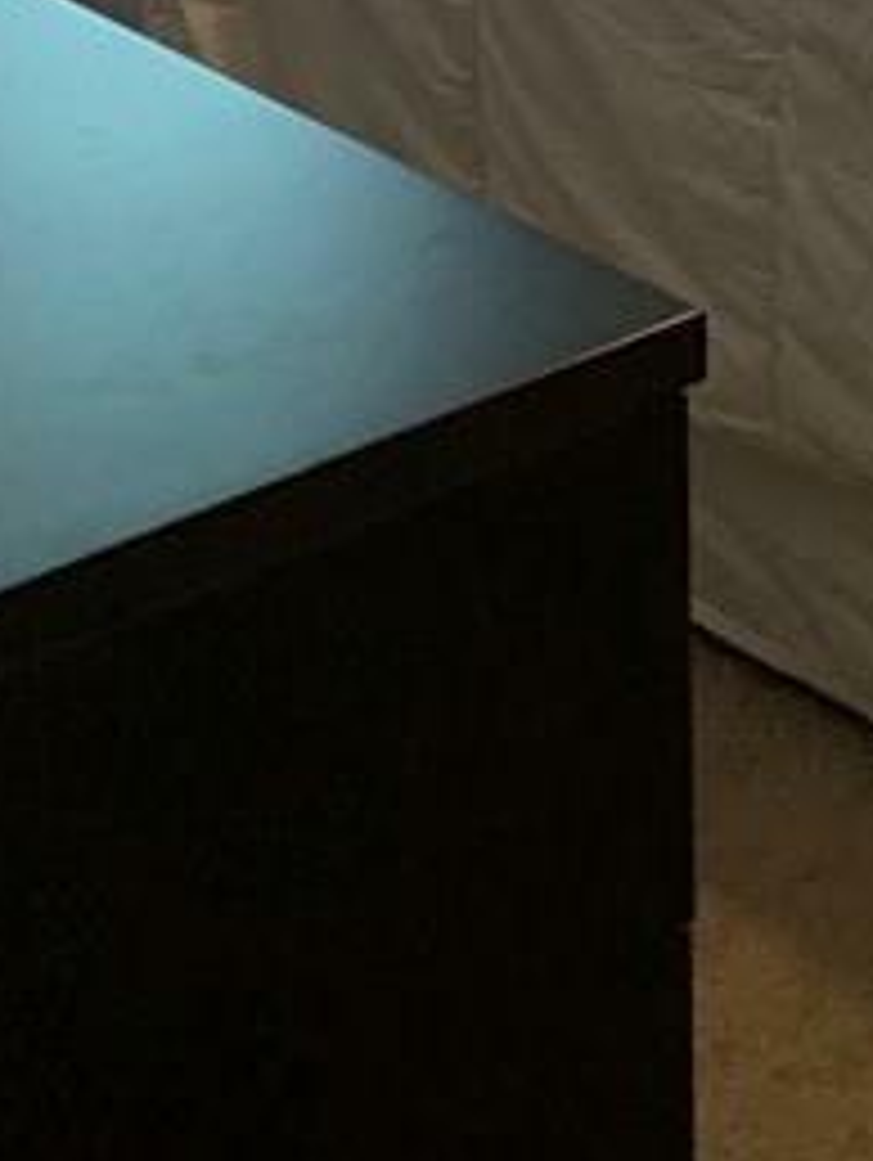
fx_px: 3458
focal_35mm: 103
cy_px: -882
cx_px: 1552
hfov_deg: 13.1
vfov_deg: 16.3
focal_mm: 4.25
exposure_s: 1/60
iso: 200
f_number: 1.8
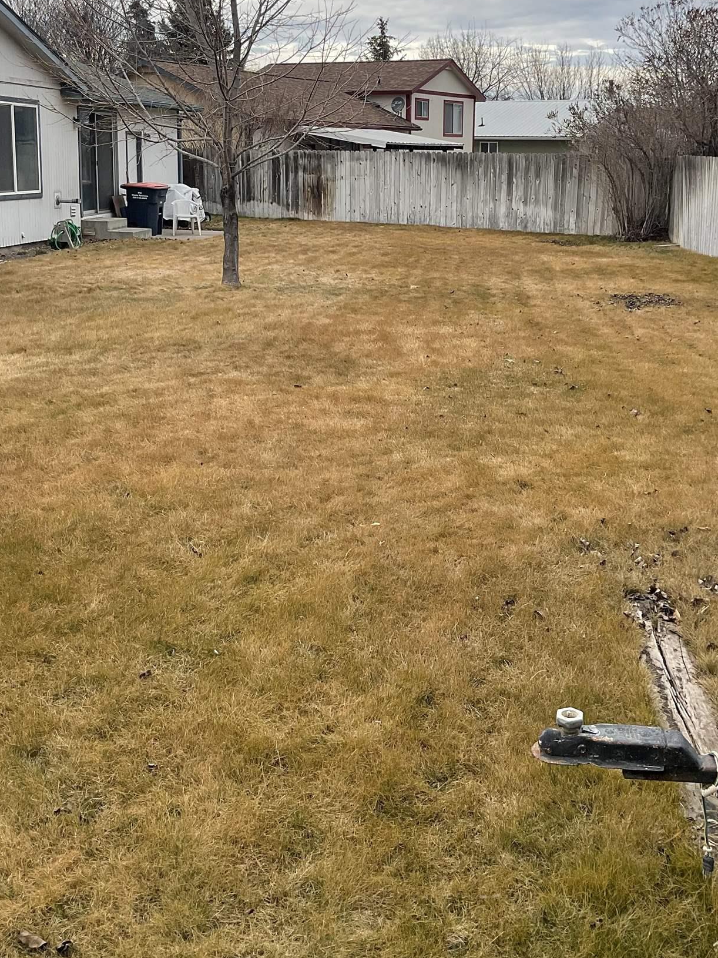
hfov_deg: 35.1
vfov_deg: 45.2
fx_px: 1134
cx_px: 401
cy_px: 330
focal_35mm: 41
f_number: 1.8
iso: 16
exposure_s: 1/650
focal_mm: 3
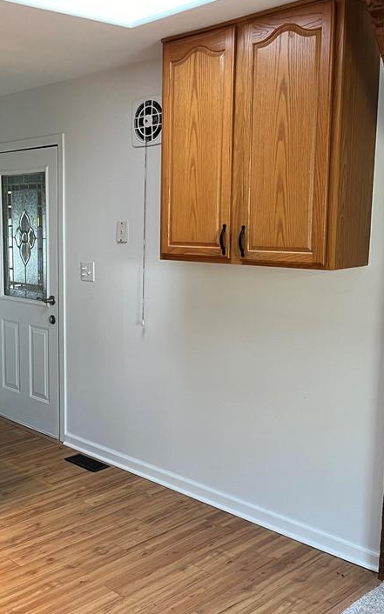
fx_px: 670
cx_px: 44
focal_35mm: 40
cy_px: 309
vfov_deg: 49.3
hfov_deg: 30.7
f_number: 1.6
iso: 100
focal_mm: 5.1
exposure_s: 1/60
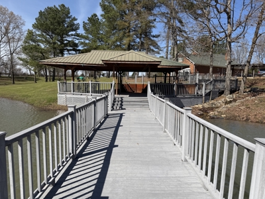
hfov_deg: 71.6
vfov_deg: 56.8
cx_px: 132
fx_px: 184
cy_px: 100
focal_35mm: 24
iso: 80
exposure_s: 1/5319
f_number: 1.78
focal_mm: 6.76
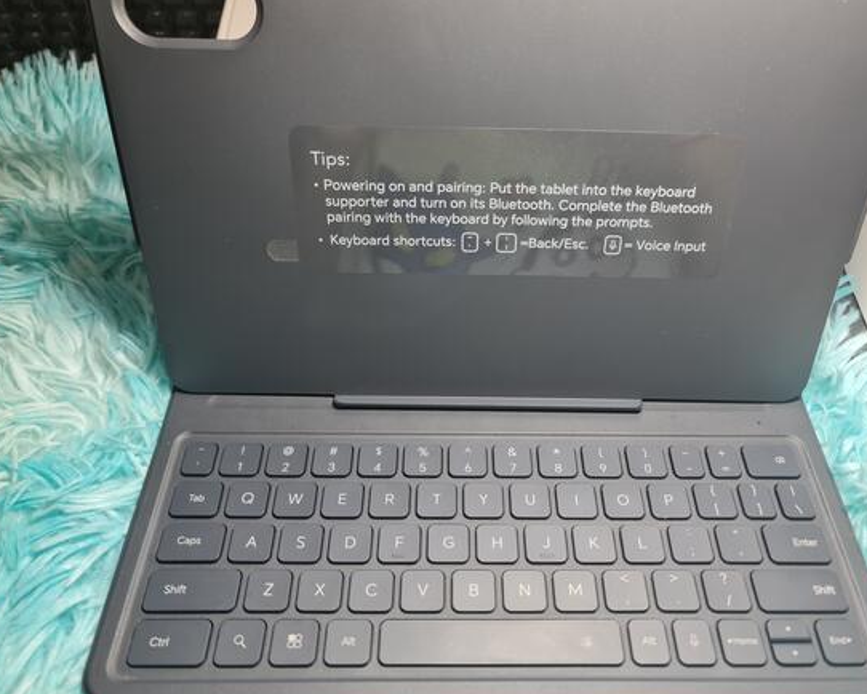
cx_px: 459
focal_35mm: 27
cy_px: 353
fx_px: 693
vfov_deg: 53.2
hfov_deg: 64.0
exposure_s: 1/100
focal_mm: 7
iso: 64
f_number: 1.8
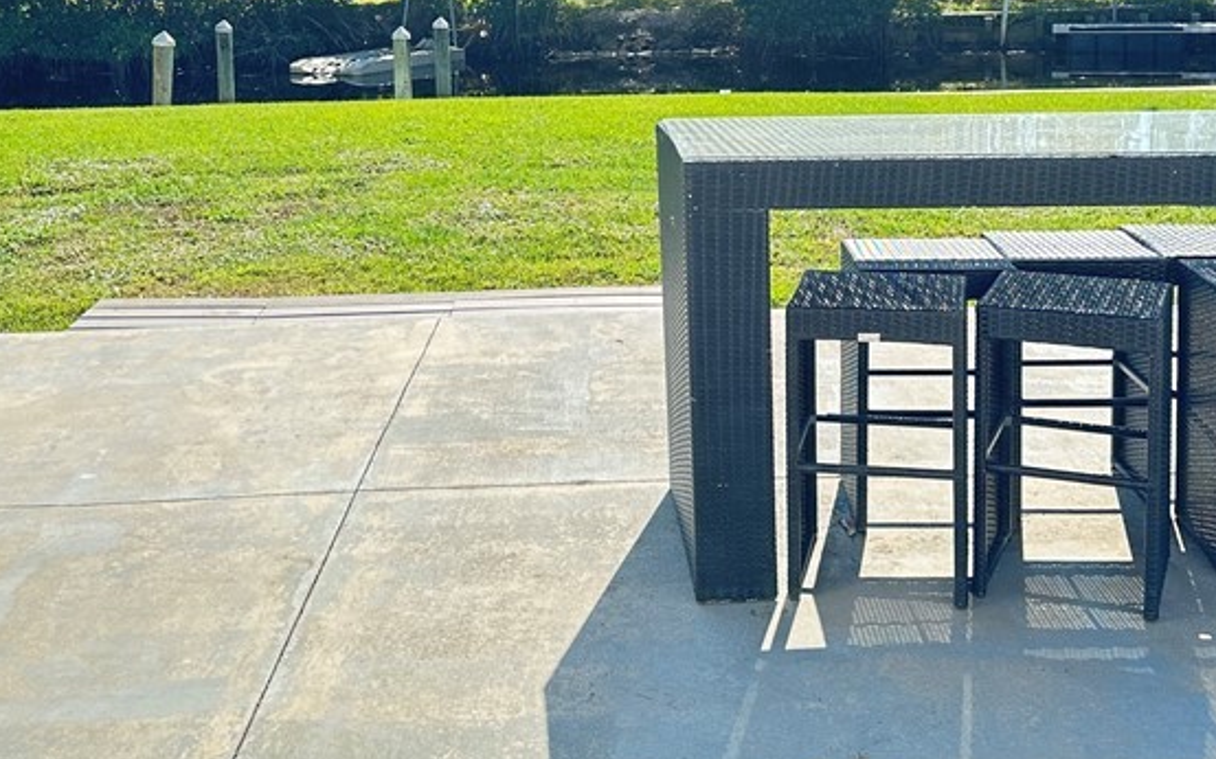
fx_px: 1557
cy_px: 114
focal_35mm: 47
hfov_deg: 42.6
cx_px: 694
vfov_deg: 26.7
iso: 80
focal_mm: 6.86
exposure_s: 1/1072
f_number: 1.78
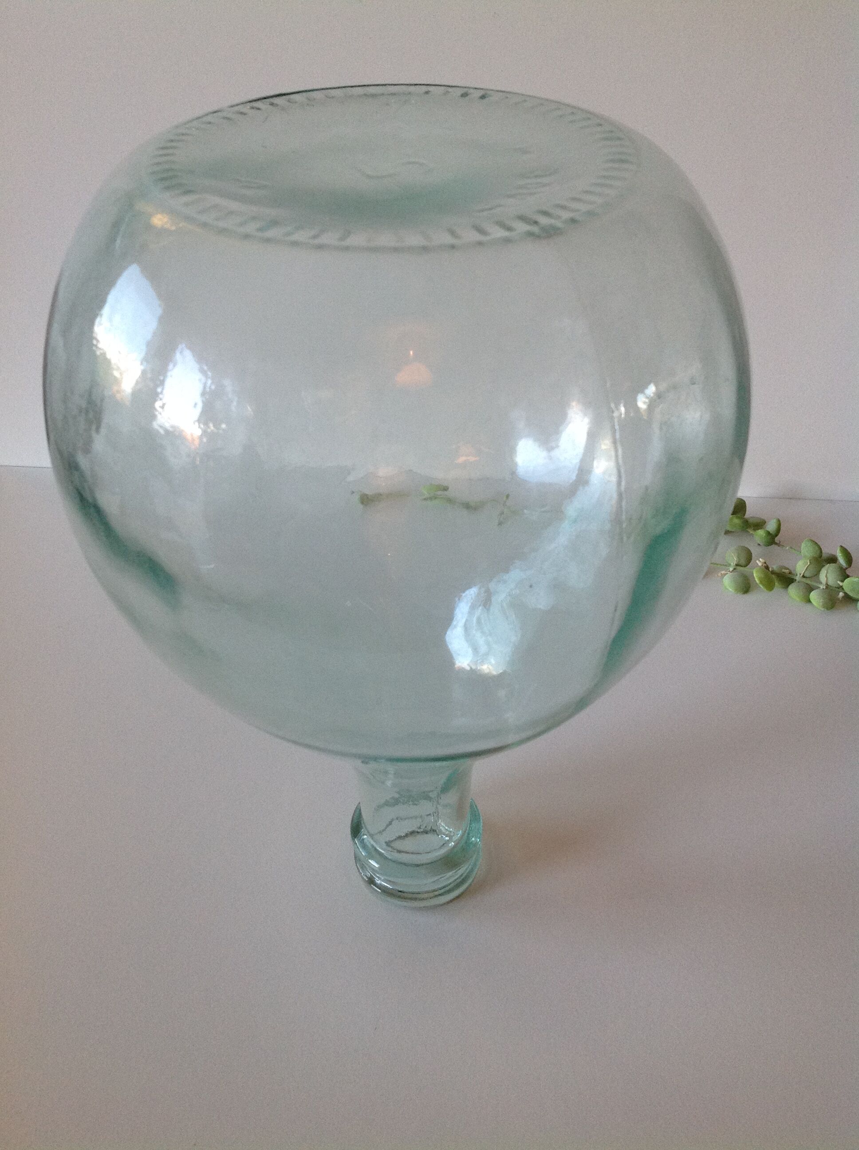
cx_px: 430
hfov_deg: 40.6
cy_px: 575
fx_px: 1161
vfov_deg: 52.7
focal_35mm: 35
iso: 100
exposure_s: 1/100
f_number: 2.4
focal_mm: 4.28
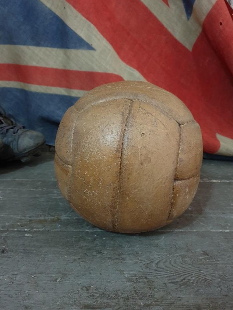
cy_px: 135
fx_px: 269
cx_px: 119
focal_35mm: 30
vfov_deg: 59.7
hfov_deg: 46.8
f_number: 1.5
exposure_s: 1/13
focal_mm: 4.3
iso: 320
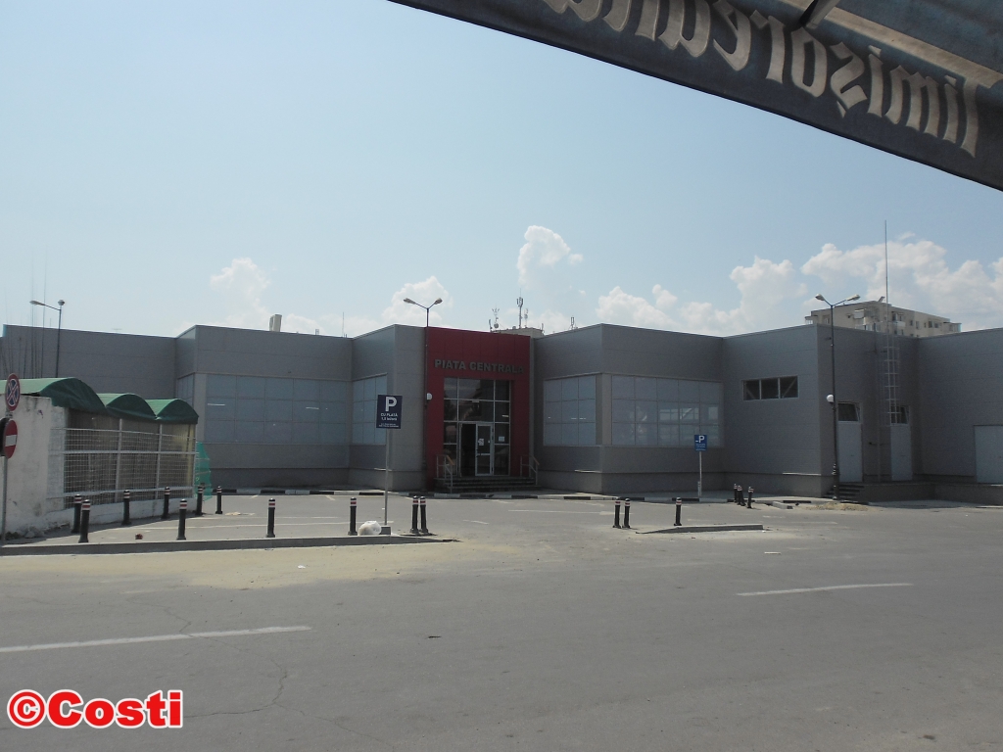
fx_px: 782
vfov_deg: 51.4
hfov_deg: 65.3
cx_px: 502
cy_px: 376
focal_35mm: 27
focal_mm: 4.8
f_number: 9.9
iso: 80
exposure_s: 1/234
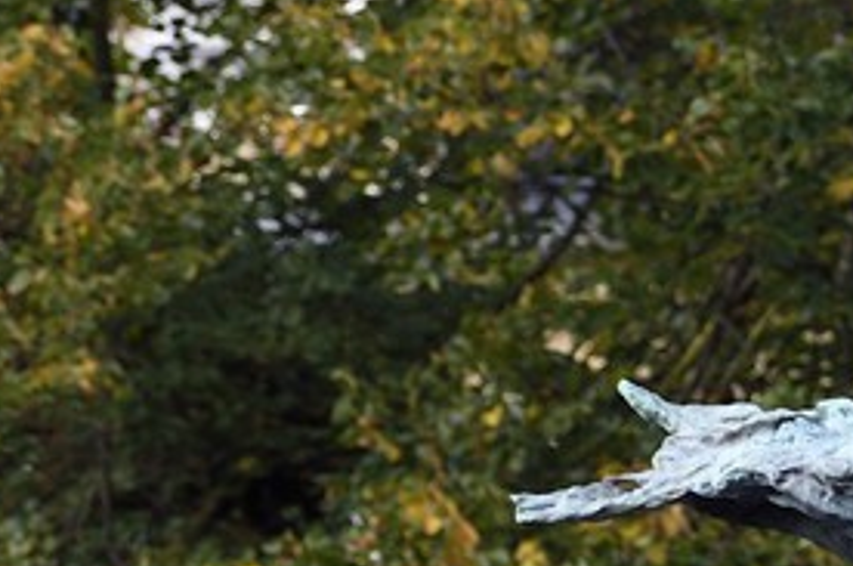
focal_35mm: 784
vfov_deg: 1.7
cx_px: 2426
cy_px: 520
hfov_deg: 2.6
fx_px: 18544
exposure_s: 1/160
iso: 200
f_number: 5
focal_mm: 135
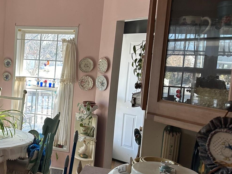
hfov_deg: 36.0
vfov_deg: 29.1
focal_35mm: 50
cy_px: 101
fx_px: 335
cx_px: 26
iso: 100
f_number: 1.78
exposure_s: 1/121
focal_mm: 6.86
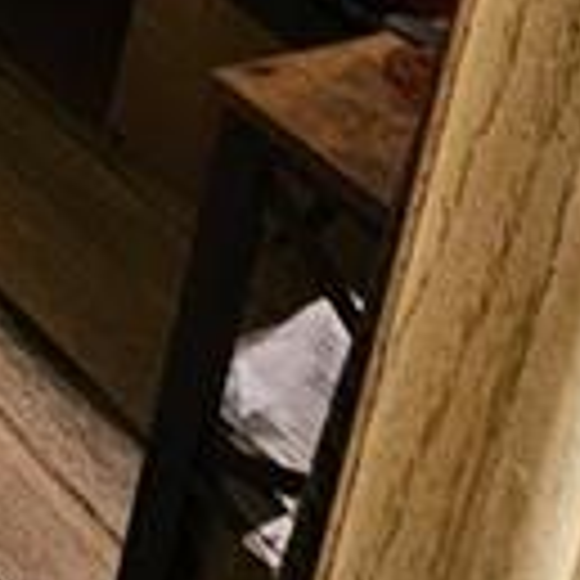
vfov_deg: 12.3
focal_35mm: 107
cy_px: -872
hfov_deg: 12.0
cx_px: -944
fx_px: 2028
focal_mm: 2.2
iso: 640
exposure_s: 1/30
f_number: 2.2
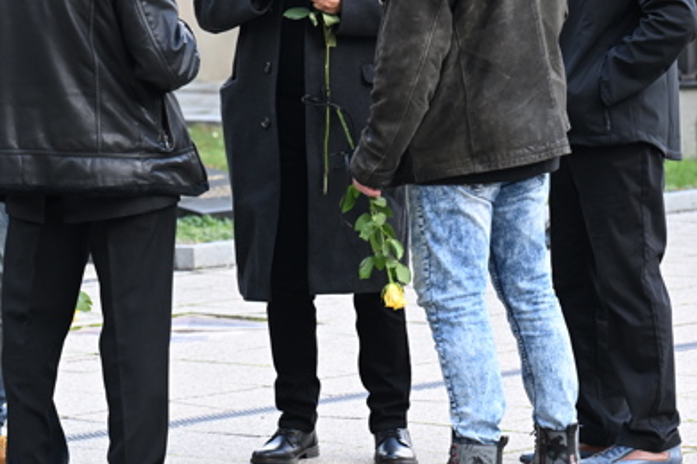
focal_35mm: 221
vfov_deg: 6.2
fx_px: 4278
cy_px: 134
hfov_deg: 9.3
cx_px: 291
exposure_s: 1/500
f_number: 5
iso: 1250
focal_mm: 125
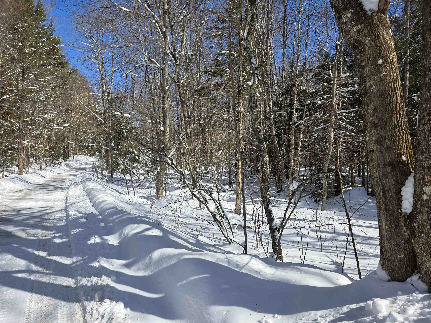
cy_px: 162
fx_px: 286
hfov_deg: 73.9
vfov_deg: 58.9
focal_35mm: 23
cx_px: 216
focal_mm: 6.3
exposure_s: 1/4333
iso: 80
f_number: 1.7
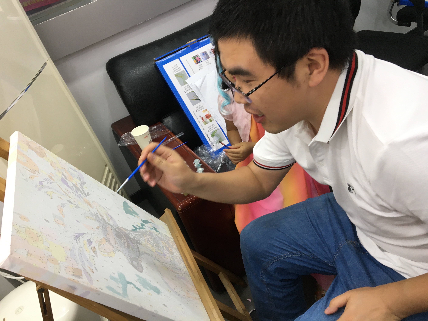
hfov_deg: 61.7
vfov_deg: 48.2
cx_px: 214
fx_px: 359
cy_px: 160
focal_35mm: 29
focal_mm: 4.15
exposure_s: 1/33
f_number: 2.2
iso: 64
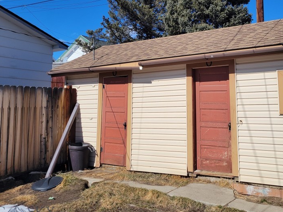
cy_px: 74
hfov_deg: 48.4
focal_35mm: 38
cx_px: 183
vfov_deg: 37.4
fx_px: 311
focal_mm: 5.4
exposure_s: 1/4199
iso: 40
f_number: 1.8
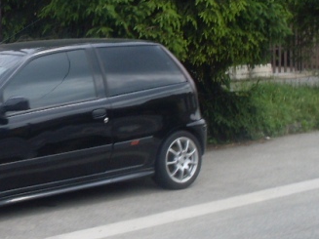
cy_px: 96
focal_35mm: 93
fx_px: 857
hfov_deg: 20.6
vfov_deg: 15.9
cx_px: 30
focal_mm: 6.3
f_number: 8.4
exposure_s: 1/125
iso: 80
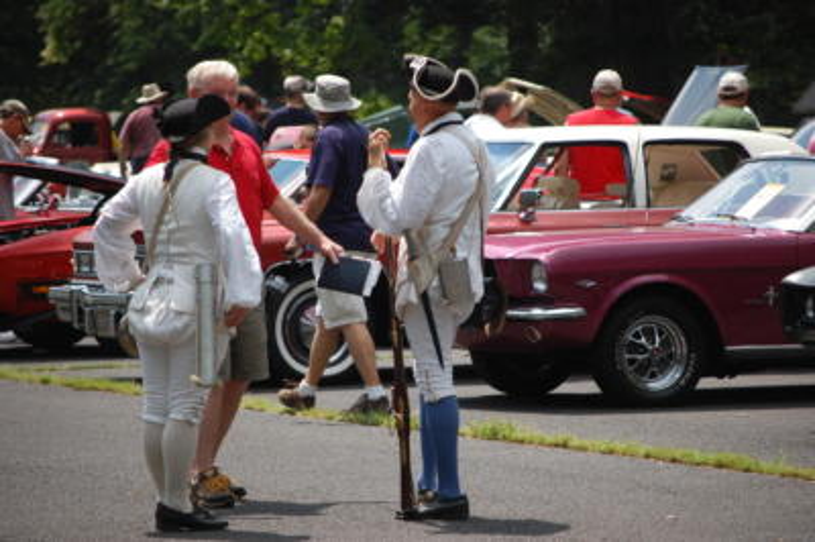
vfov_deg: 6.3
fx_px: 4920
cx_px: 408
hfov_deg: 9.5
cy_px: 271
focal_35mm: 218
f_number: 5.3
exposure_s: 1/1250
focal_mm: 145
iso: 400
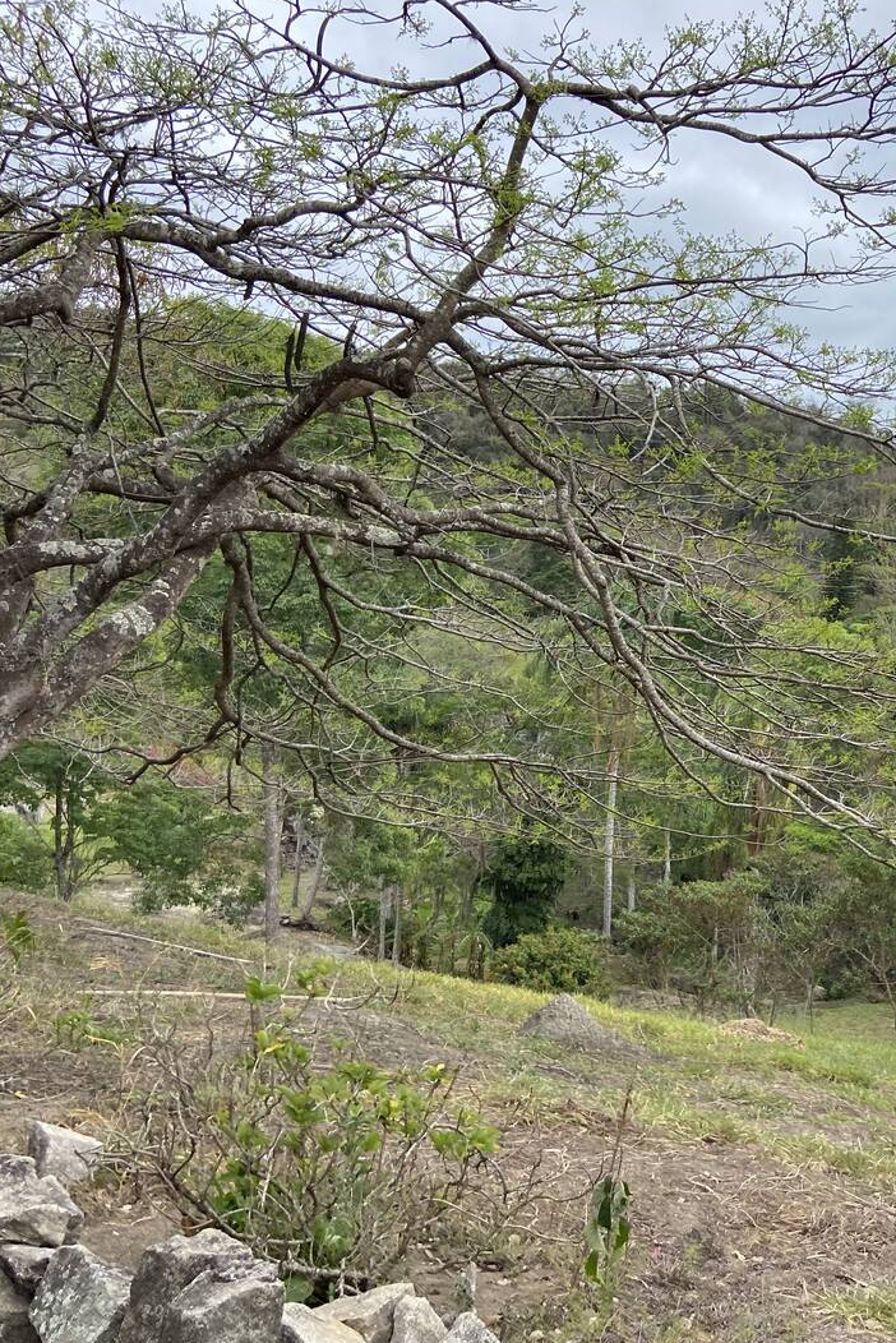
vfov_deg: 51.9
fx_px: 1380
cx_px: 744
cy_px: 677
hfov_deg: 34.6
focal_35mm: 37
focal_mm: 4.25
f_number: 1.8
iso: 32
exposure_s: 1/2513
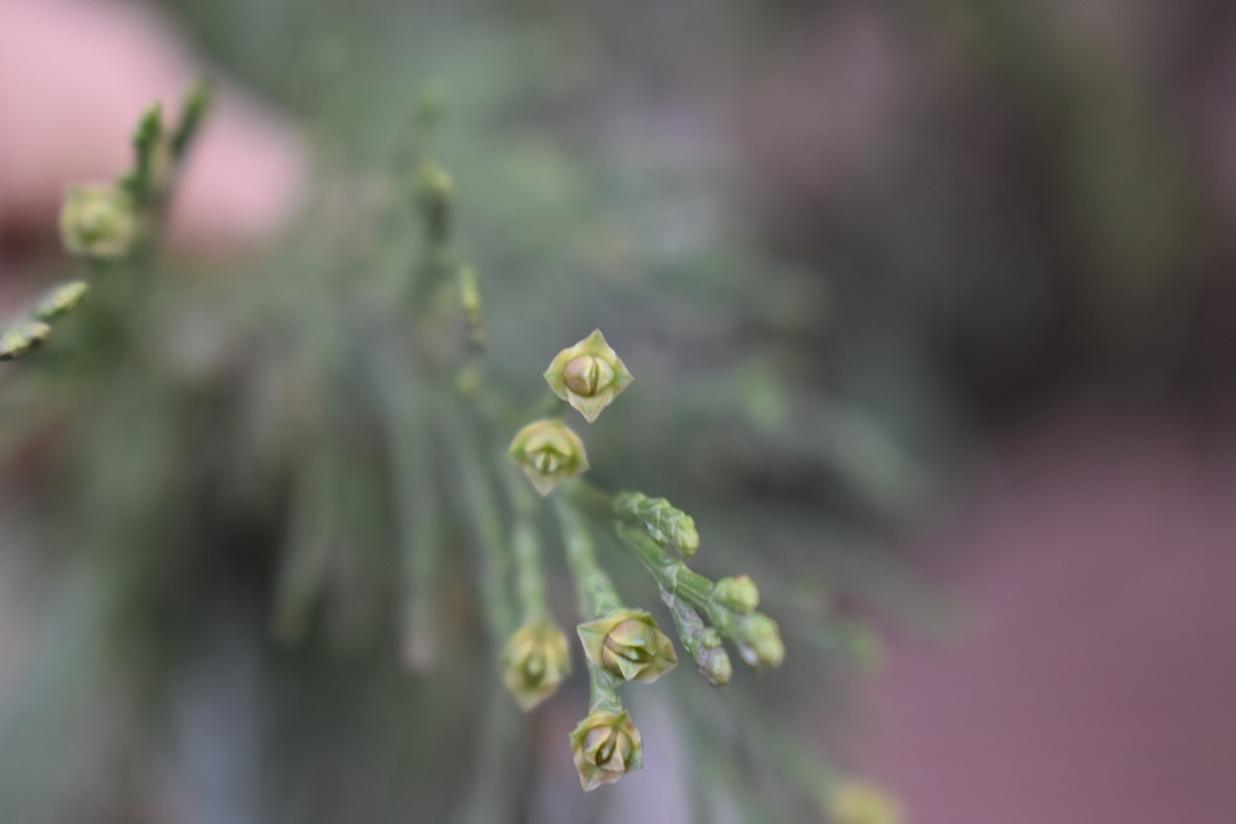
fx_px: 2832
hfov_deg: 24.6
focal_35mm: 82
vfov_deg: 16.6
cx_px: 618
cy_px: 412
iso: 400
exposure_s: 1/125
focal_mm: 55
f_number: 5.6
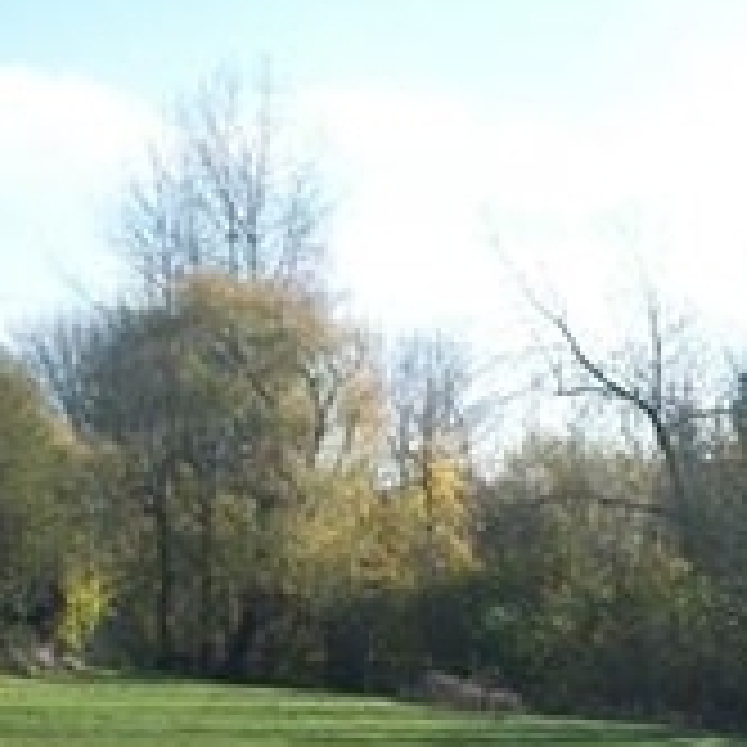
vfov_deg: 16.8
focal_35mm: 102
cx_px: 770
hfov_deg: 16.7
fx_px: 2490
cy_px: 666
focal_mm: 5.7
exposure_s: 1/640
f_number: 2.9
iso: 80
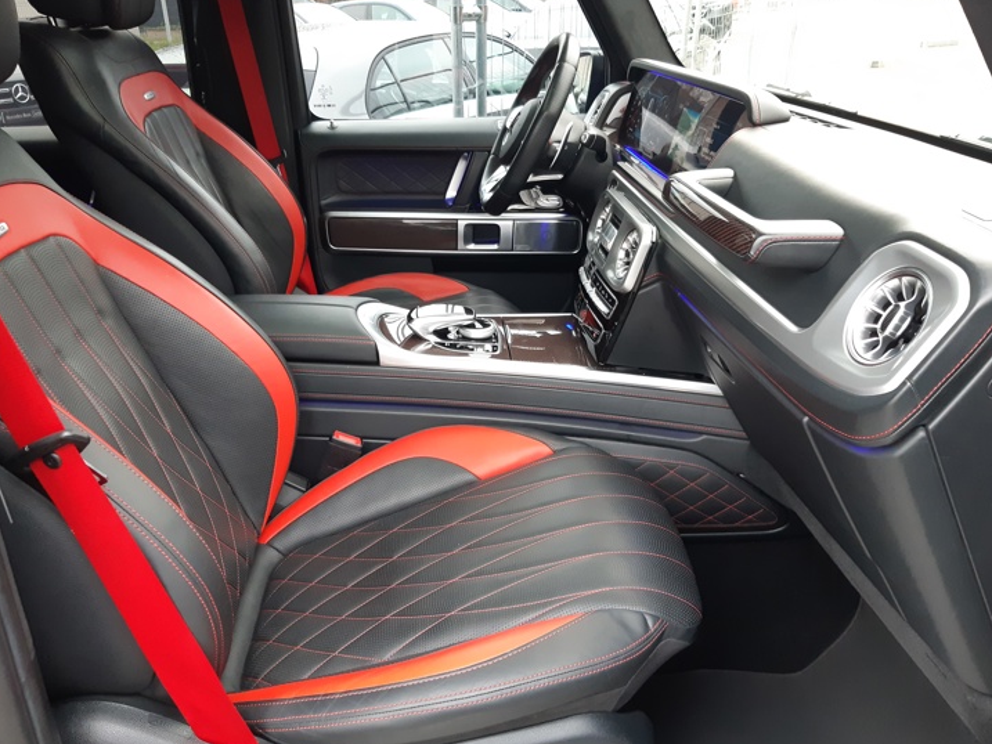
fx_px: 831
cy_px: 361
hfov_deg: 61.6
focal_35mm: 29
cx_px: 486
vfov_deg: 48.2
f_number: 1.7
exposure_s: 1/50
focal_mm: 3.92
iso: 160
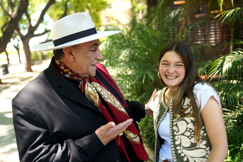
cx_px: 122
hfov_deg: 57.2
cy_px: 81
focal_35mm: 33
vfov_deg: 40.0
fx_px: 223
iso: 400
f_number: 2.8
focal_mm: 33
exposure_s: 1/500
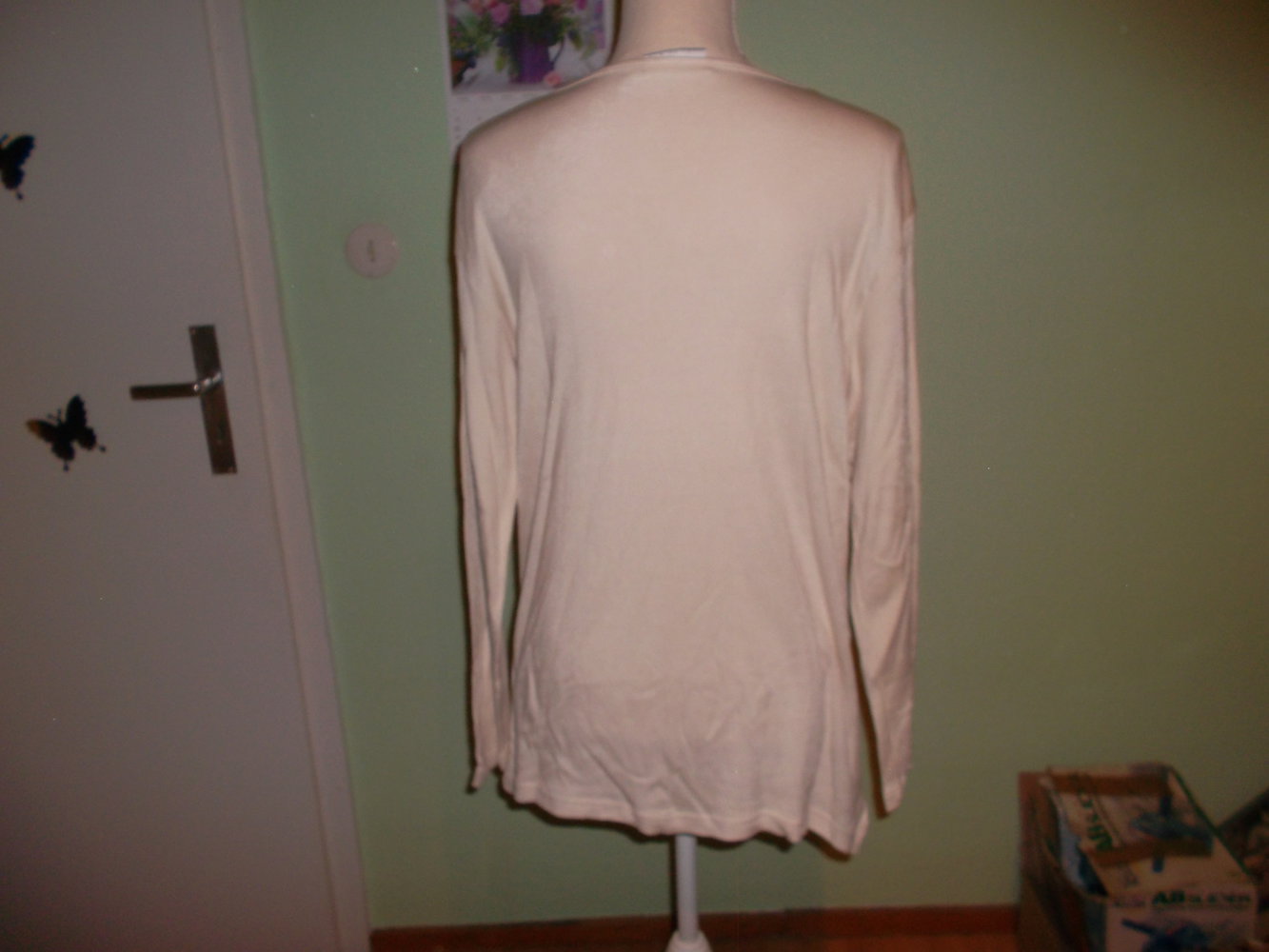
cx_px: 634
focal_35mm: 28
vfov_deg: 49.8
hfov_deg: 63.4
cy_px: 476
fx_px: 1027
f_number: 3.3
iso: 100
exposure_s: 1/15
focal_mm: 4.1
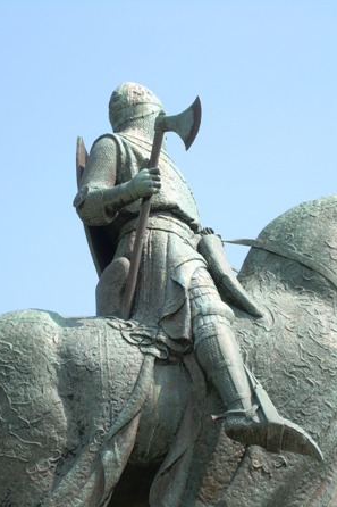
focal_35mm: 115
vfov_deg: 17.8
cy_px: 254
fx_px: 1616
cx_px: 167
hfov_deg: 11.9
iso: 50
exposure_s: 1/229
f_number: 4.9
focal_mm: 18.9
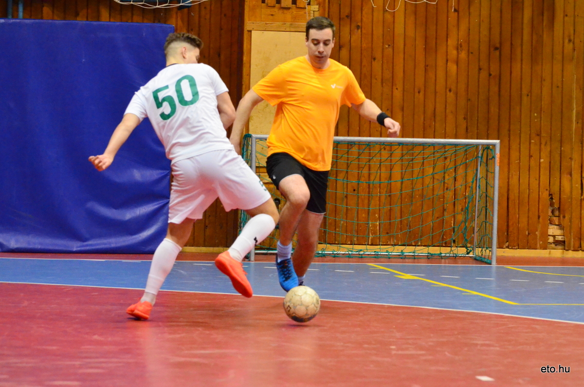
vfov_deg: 9.1
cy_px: 194
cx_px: 292
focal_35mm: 150
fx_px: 2428
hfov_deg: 13.7
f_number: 5
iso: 6400
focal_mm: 100
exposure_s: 1/500
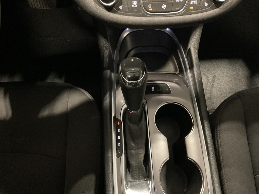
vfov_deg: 48.2
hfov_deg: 61.7
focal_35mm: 29
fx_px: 217
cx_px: 130
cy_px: 97
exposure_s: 1/17
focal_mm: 3
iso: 500
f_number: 1.8
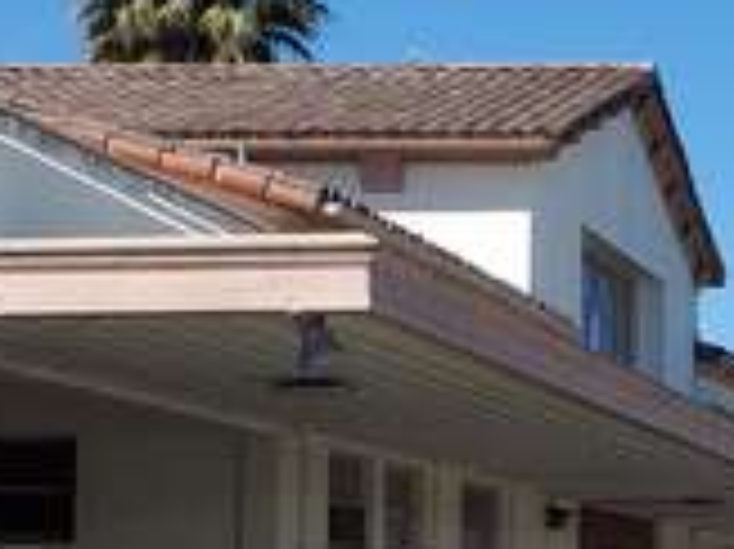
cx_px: 1121
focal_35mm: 128
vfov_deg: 11.5
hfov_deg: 14.3
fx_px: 2712
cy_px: 549
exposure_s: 1/1788
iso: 50
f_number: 2.4
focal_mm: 4.3
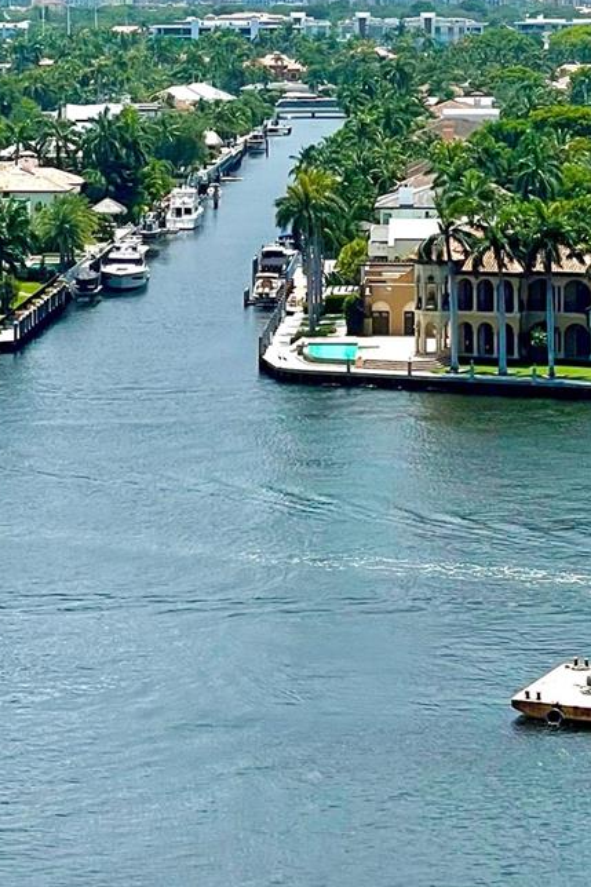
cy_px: -72
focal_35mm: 129
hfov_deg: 10.6
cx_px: 242
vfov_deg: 15.5
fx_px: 3178
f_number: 2
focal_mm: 6
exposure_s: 1/3690
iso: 25
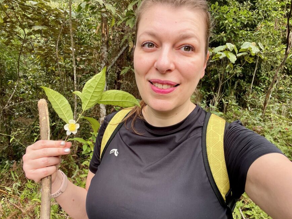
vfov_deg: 51.3
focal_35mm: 27
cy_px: 116
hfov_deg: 65.2
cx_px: 135
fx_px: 228
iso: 25
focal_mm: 2.71
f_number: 2.2
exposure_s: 1/201
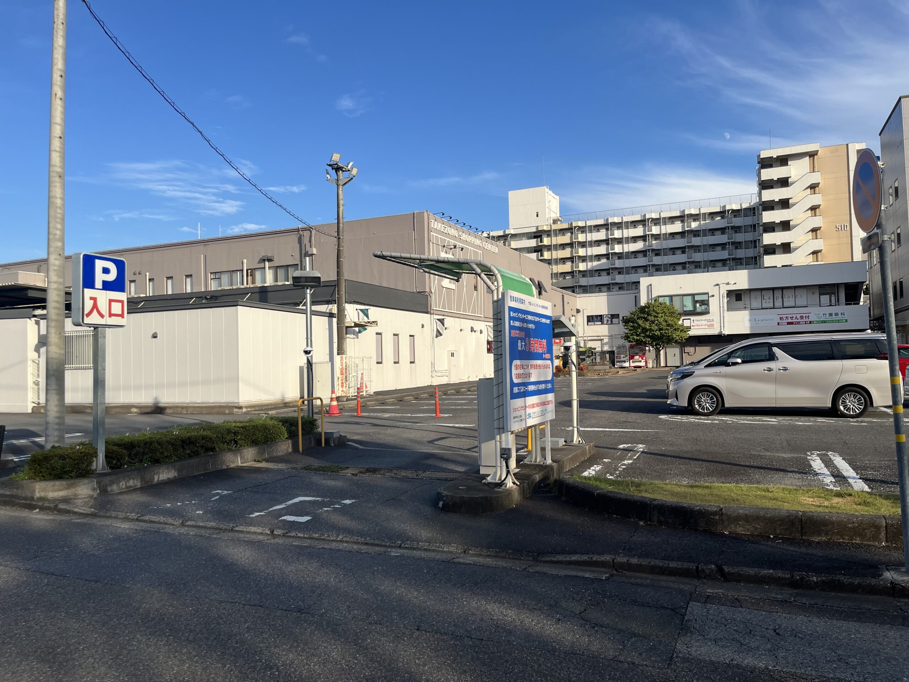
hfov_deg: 67.3
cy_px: 341
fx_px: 683
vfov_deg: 53.1
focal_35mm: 26
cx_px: 454
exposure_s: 1/2222
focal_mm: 5.1
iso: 50
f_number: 1.6
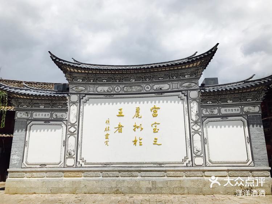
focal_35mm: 28
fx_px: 220
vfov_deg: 49.8
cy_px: 102
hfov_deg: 63.4
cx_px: 136
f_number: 1.8
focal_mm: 3.99
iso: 20
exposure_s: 1/5988
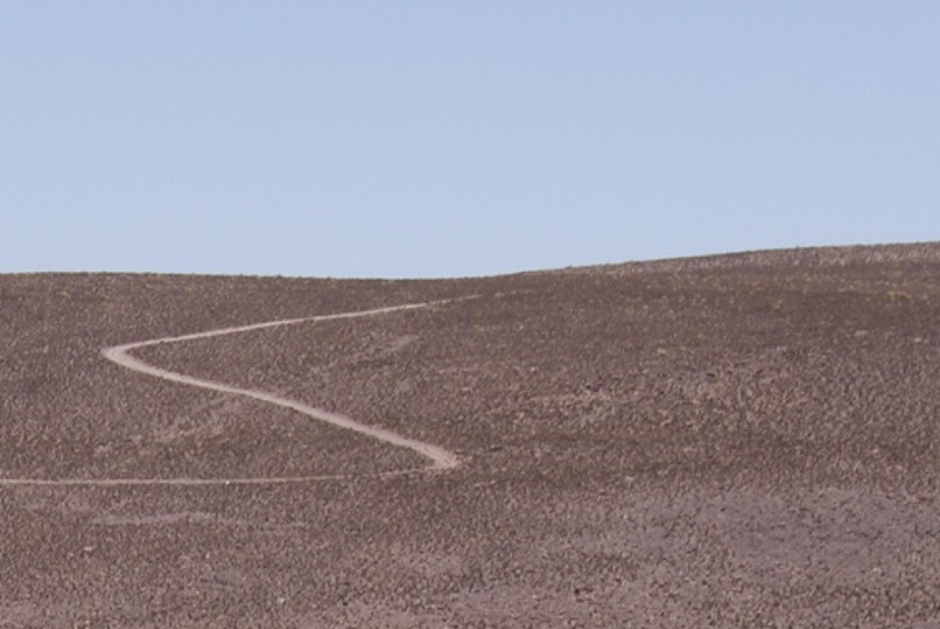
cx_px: -703
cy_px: 1060
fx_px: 8783
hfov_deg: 6.0
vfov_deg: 4.1
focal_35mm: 336
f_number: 13
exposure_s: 1/125
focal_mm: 55
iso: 100
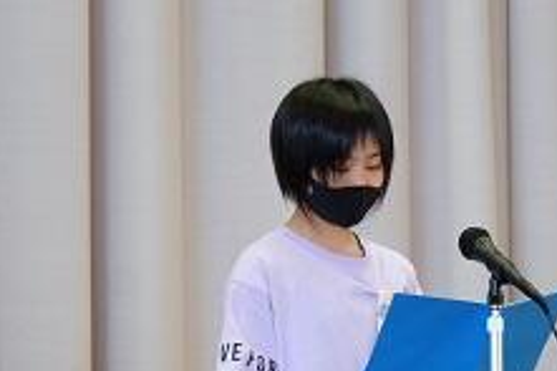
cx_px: 365
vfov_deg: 1.8
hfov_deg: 2.7
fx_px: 11827
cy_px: 309
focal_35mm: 765
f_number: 6.7
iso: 3200
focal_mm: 230
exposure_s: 1/52
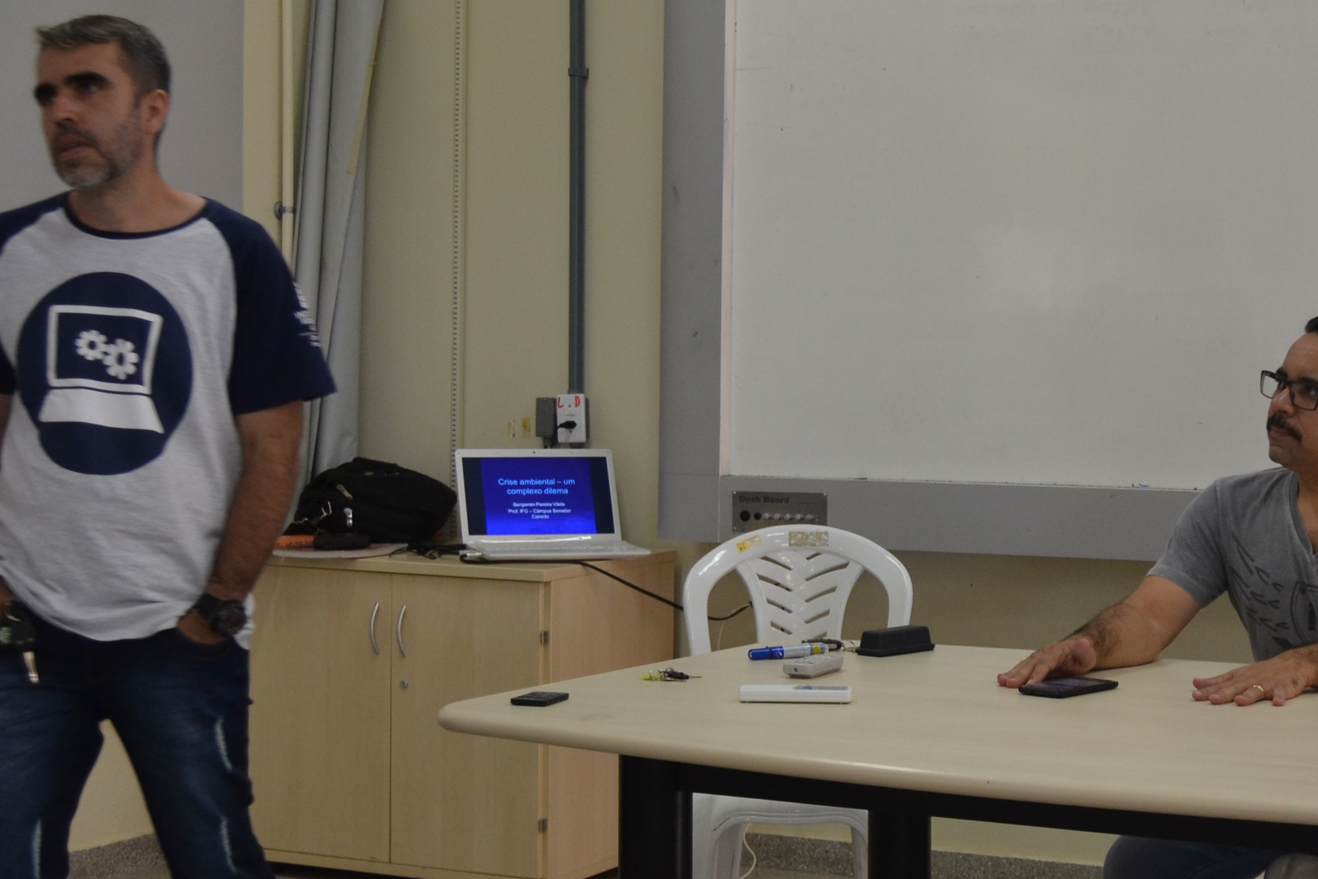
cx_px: 1009
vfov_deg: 19.5
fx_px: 2563
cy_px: 395
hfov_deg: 28.4
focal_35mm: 70
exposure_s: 1/50
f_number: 4
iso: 400
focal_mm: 22
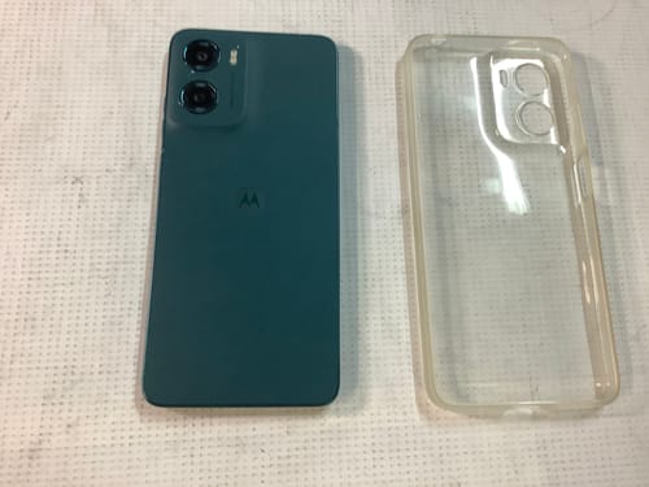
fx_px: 581
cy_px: 244
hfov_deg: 58.4
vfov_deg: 45.4
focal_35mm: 31
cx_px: 324
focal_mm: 3.3
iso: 125
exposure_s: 1/50
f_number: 2.4
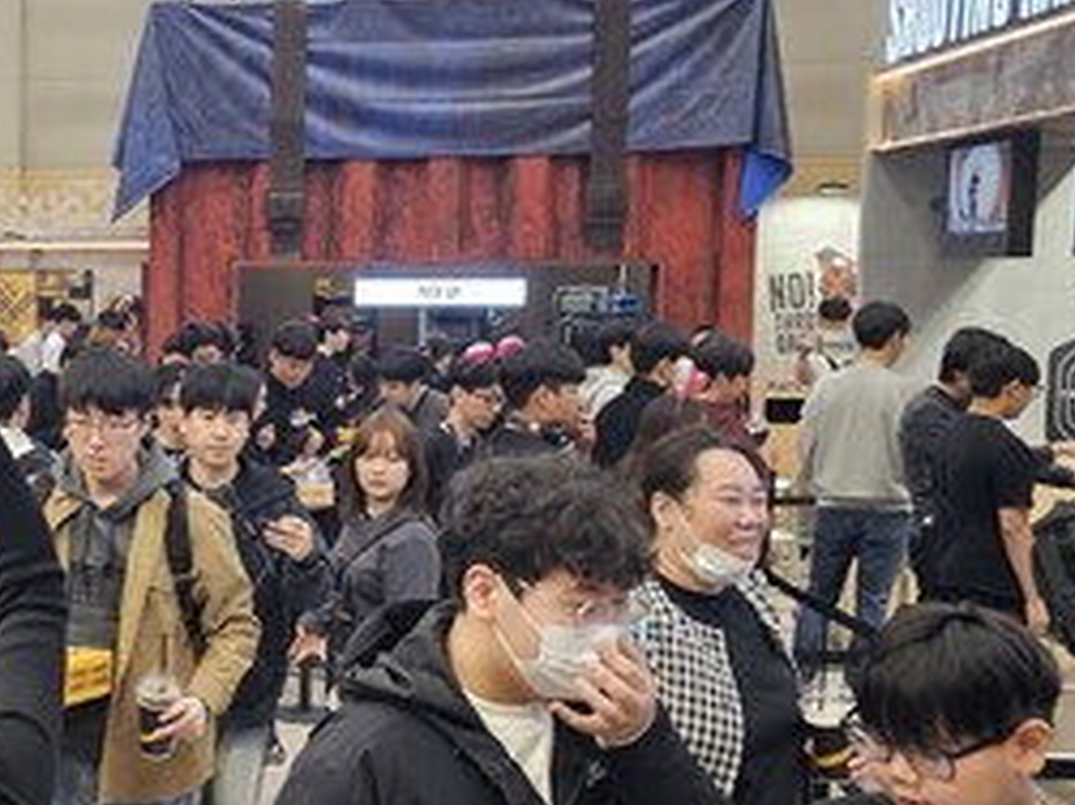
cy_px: 445
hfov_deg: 32.1
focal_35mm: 55
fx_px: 1707
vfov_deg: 26.5
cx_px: -13
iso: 250
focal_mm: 6.3
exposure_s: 1/120
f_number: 1.7
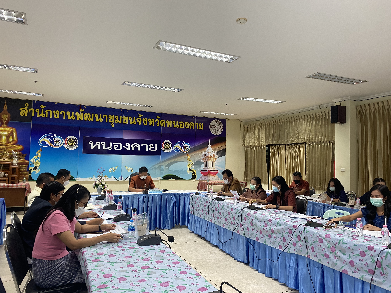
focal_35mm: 26
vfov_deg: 53.1
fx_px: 294
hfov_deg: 67.3
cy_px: 146
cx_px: 196
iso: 80
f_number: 1.8
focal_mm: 4.25
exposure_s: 1/50
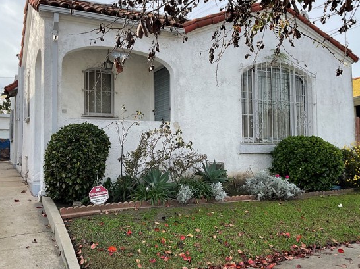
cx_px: 164
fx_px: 353
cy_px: 133
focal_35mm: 34
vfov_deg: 41.8
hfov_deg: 53.9
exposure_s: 1/635
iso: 16
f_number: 1.8
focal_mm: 3
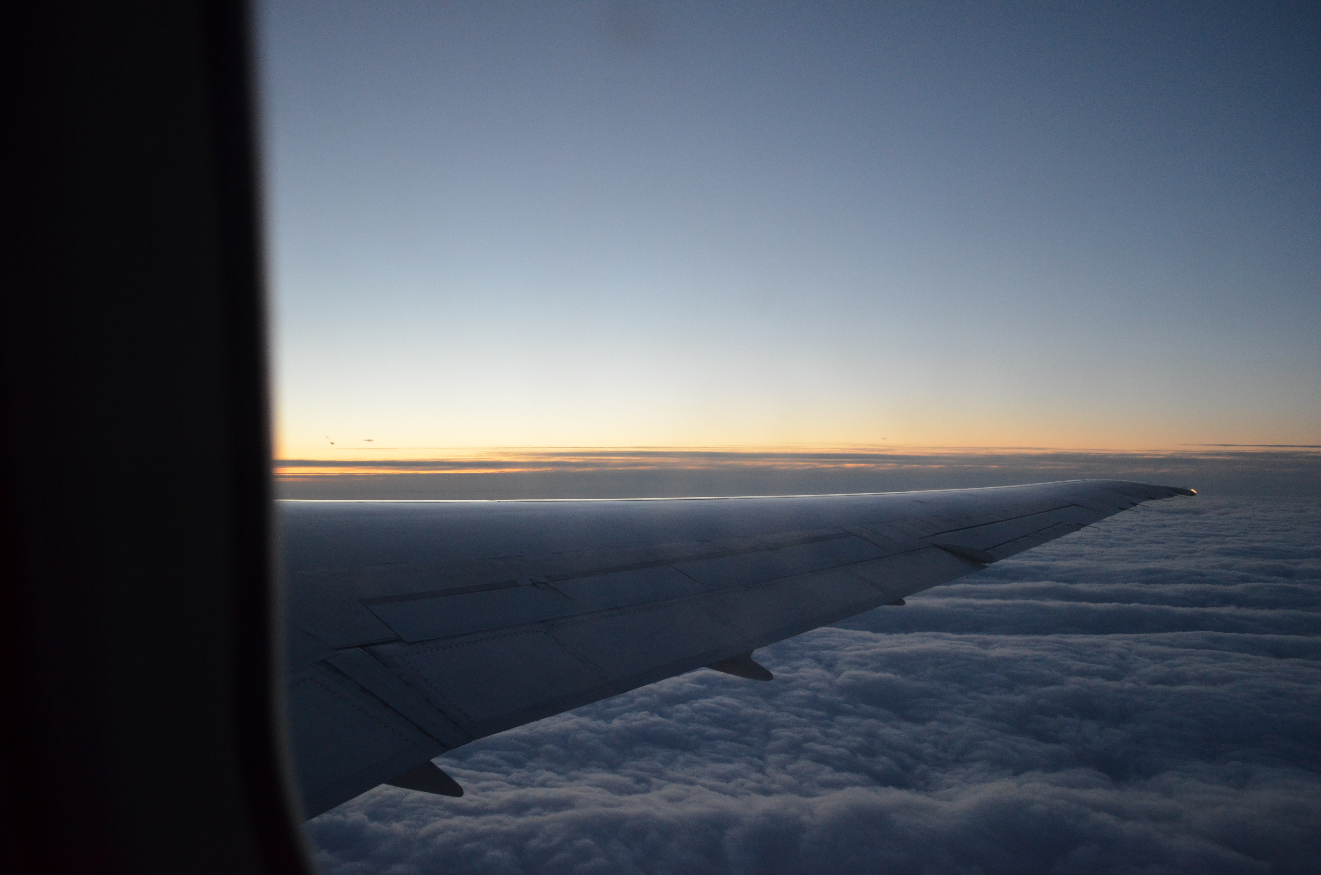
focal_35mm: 27
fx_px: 989
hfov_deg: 67.5
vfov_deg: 47.7
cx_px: 660
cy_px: 438
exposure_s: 1/500
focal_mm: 18
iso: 1600
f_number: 3.5
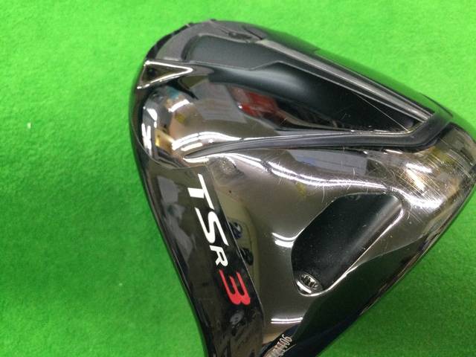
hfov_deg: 58.4
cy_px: 178
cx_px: 238
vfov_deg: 45.4
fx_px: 426
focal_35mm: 31
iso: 160
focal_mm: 3.3
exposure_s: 1/30
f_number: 2.4
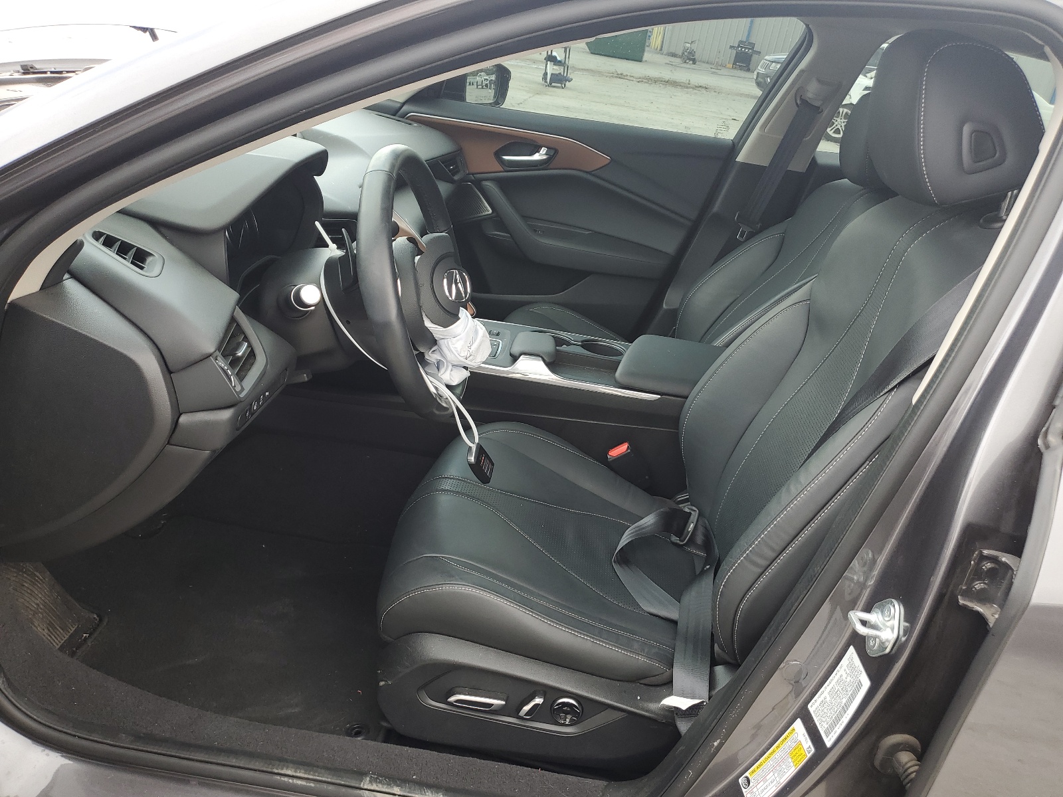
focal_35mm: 26
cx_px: 532
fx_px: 798
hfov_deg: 67.3
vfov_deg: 53.1
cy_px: 398
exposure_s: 1/204
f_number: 1.5
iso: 50
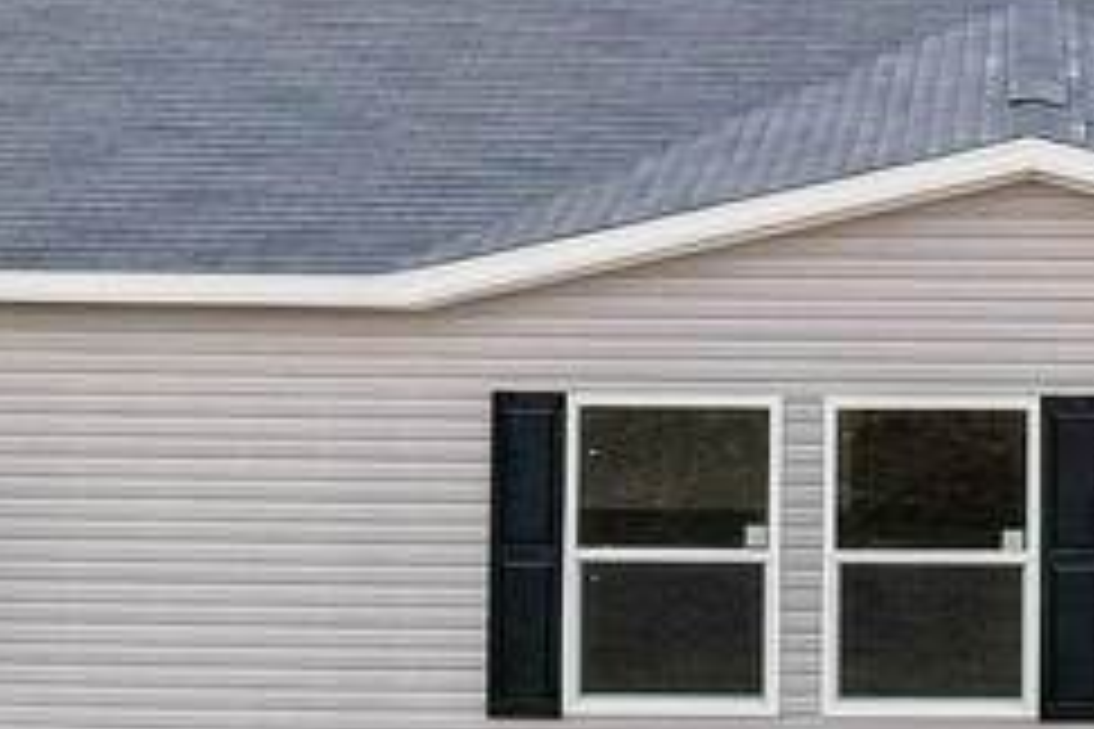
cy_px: -632
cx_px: 1058
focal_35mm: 116
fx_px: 3525
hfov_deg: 17.3
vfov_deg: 11.0
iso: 100
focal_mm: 8.38
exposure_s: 1/50
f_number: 2.8
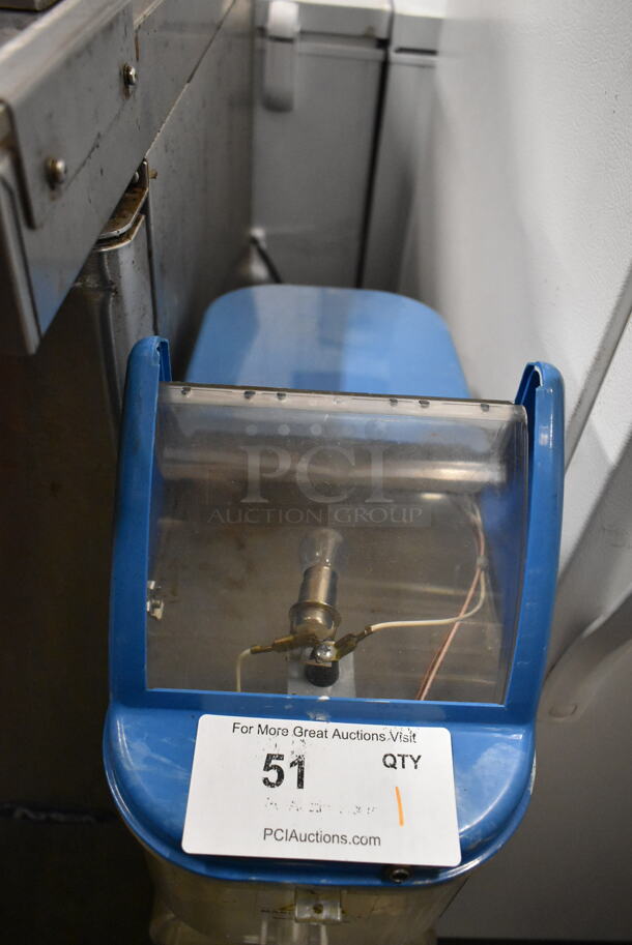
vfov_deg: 67.3
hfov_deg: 48.0
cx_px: 316
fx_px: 710
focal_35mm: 27
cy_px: 472
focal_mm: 18
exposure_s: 1/125
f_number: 3.5
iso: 4500
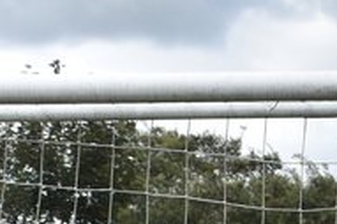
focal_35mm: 236
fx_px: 2209
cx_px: 462
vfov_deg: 5.7
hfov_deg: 8.6
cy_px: 436
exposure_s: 1/500
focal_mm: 25
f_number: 8
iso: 280
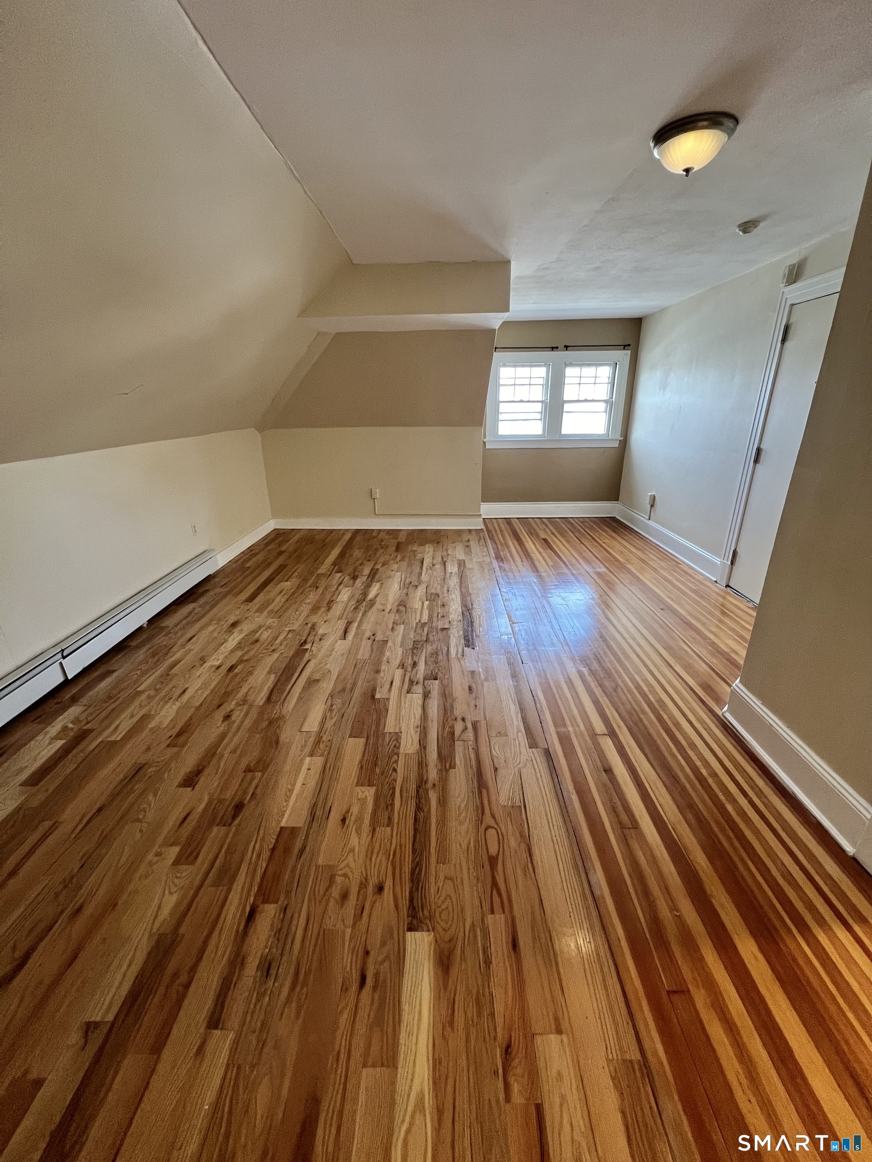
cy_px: 581
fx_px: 437
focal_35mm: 13
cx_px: 436
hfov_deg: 89.9
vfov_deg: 106.2
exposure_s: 1/60
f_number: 1.8
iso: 320
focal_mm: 1.57
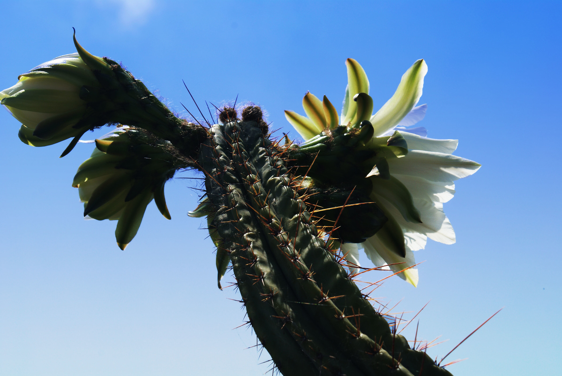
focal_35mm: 105
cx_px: 281
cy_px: 188
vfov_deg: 13.1
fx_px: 1641
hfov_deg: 19.4
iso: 100
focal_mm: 70
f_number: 13
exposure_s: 1/160
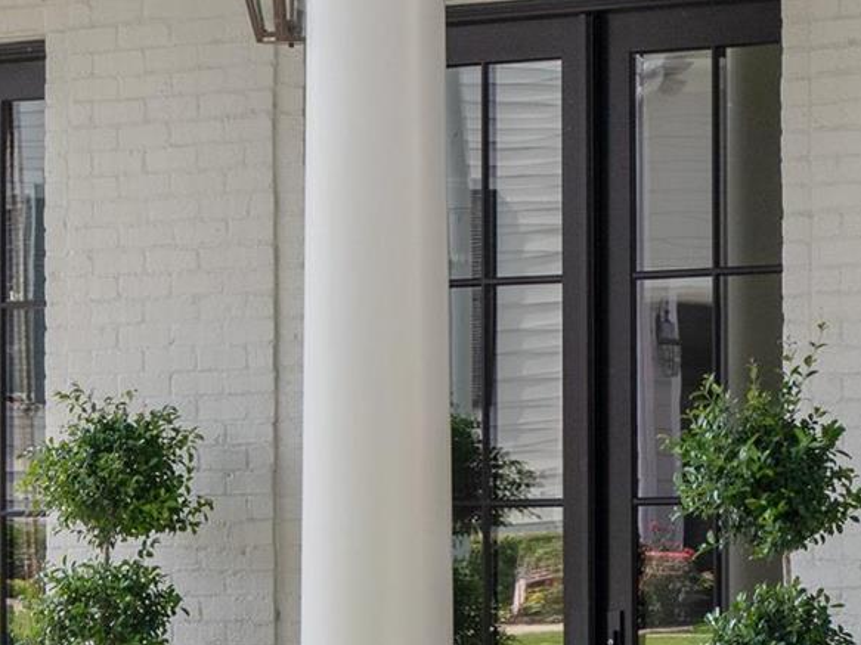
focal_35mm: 285
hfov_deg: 6.9
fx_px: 7087
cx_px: 92
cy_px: 633
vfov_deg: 5.2
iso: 400
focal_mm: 54
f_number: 8
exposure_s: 1/200
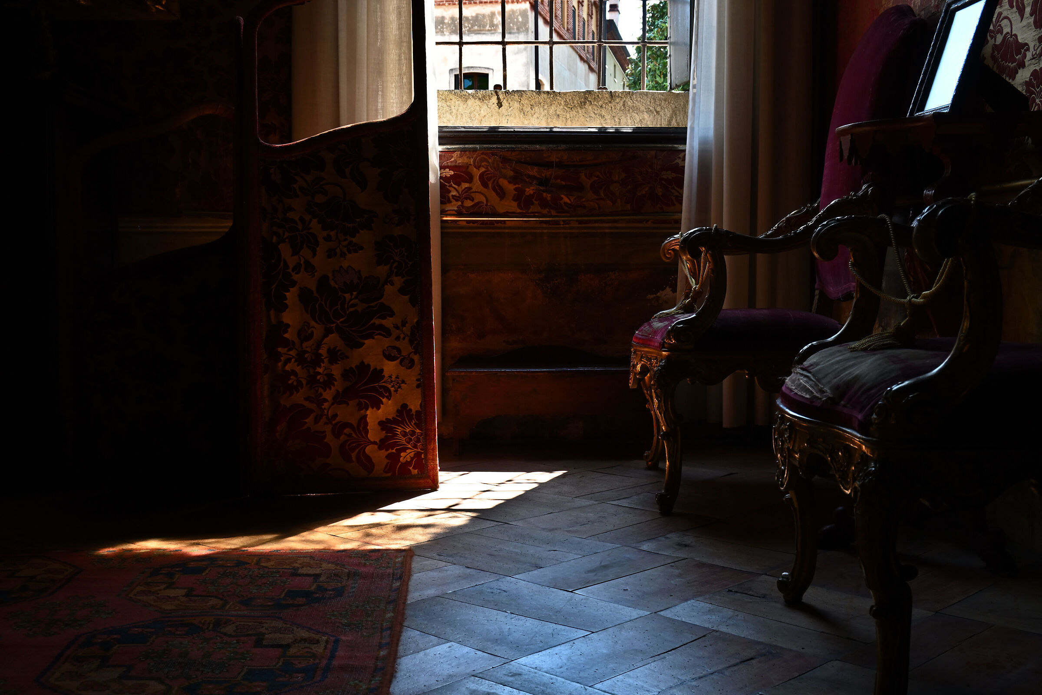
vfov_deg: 32.4
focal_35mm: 41
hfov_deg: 47.2
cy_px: 348
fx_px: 1194
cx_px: 521
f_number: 7.1
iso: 250
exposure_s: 1/100
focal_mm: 27.5
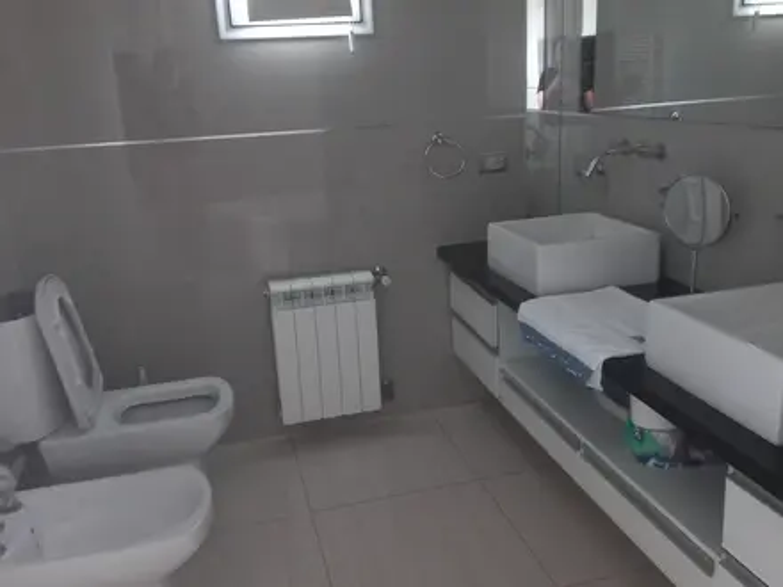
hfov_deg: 69.4
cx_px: 392
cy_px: 294
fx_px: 565
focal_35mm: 25
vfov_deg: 54.9
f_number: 1.8
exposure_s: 1/25
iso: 1000
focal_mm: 4.6
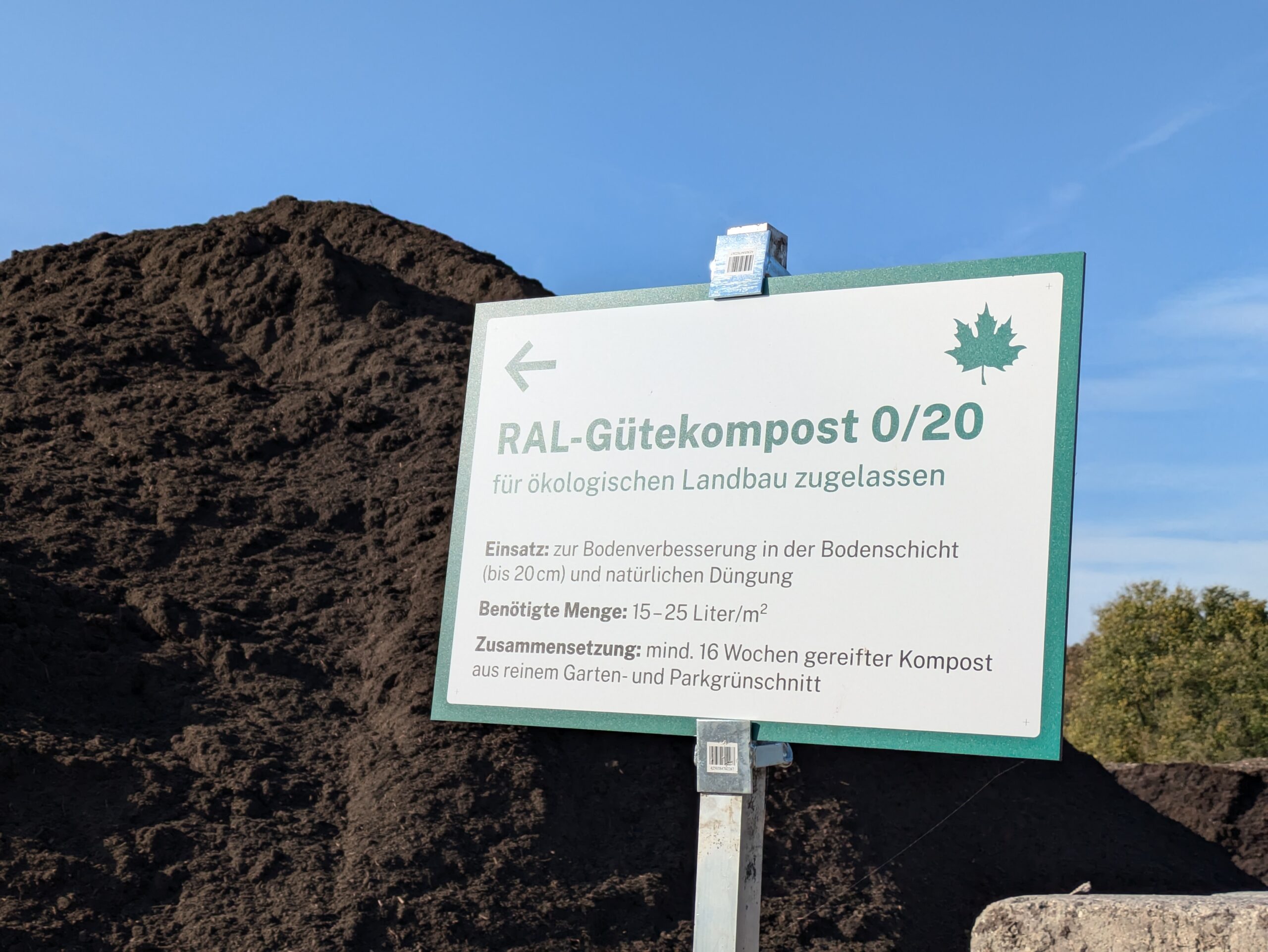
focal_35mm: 51
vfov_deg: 28.6
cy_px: 476
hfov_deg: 37.5
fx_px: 1869
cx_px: 634
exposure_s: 1/3937
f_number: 1.89
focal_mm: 5.43
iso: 102
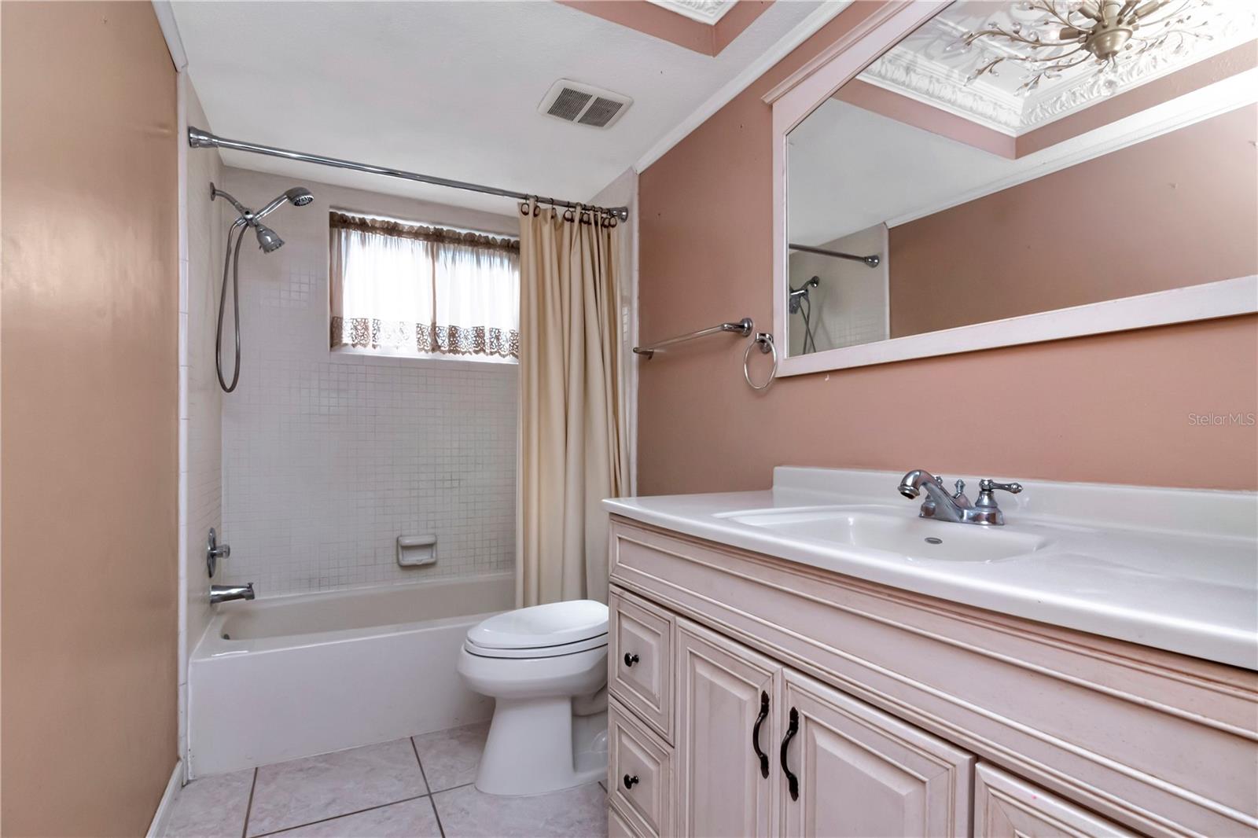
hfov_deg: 95.0
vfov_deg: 72.0
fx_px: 576
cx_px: 629
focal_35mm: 16
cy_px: 419
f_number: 14
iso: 800
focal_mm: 11
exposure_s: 1/125
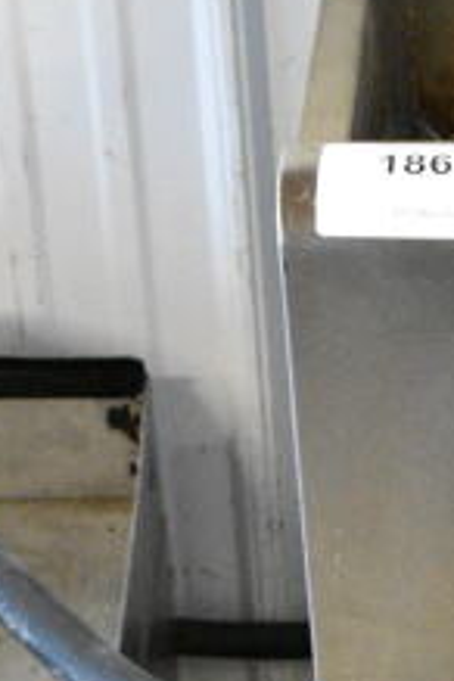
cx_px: 777
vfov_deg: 13.5
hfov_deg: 8.8
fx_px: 2837
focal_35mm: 150
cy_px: 630
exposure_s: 1/125
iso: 6400
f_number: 5.6
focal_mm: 24
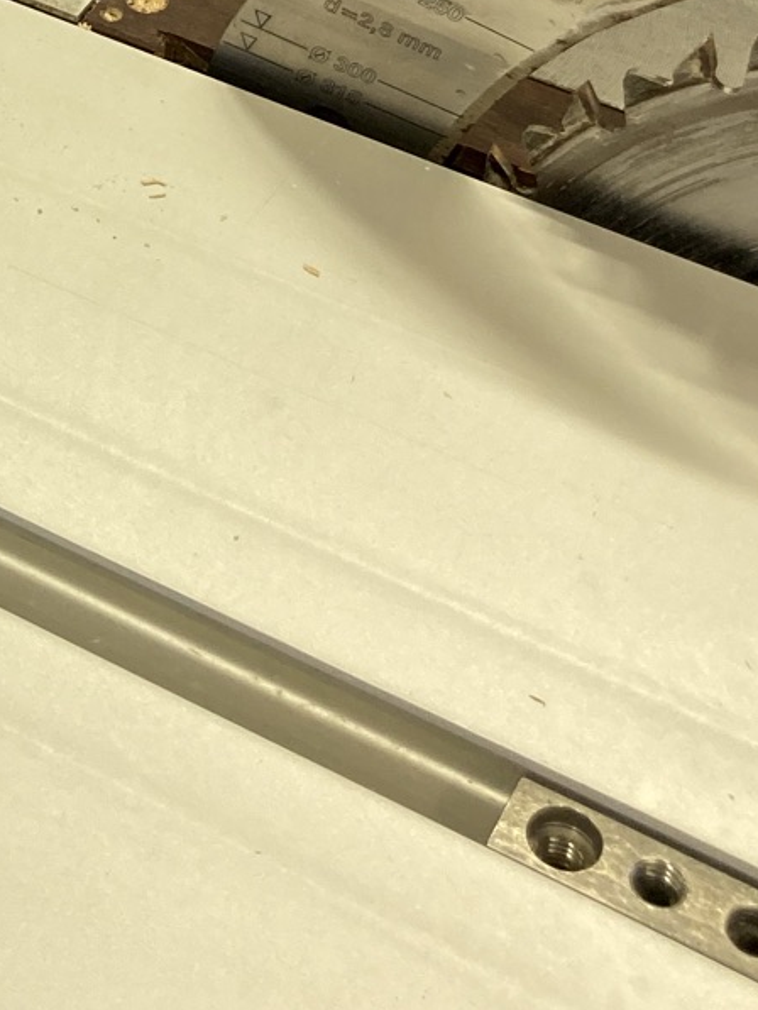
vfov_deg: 18.9
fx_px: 2802
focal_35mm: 96
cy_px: -316
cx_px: -198
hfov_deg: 14.8
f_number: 1.8
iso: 80
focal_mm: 3.99
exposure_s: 1/120
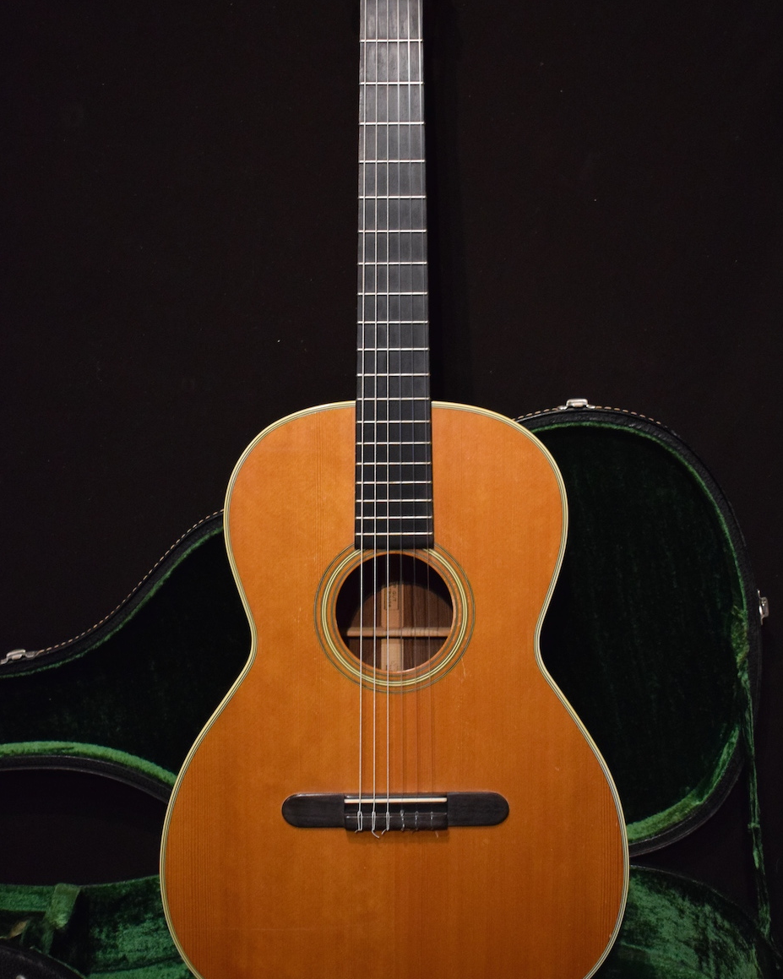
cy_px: 456
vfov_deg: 36.6
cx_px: 377
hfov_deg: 29.7
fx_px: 1478
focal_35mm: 51
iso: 3200
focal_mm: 28
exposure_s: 1/30
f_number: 4.2
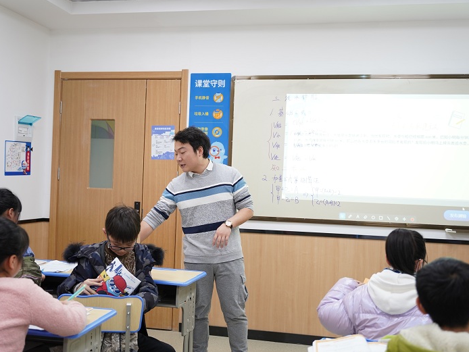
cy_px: 179
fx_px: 560
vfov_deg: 34.9
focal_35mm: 41
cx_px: 230
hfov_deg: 45.4
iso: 500
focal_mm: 37.3
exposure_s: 1/100
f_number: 2.8
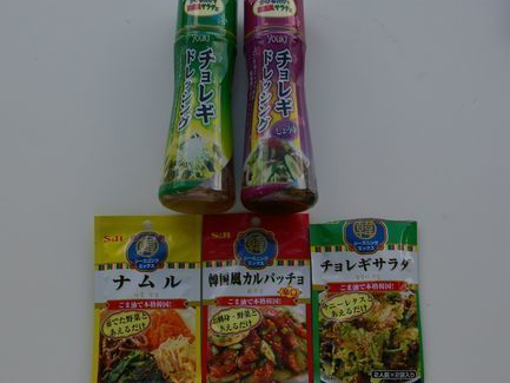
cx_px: 238
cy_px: 192
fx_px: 760
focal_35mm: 52
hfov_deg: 37.1
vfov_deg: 28.3
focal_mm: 31
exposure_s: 1/125
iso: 200
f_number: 8
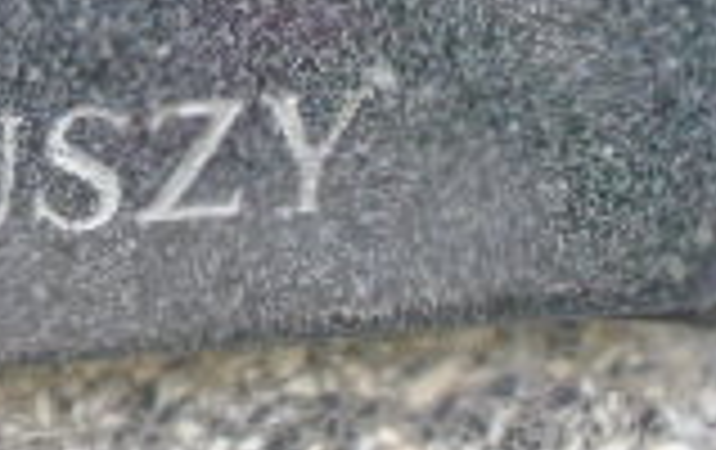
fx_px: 11807
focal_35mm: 604
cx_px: -432
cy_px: -513
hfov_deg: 3.5
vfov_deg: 2.2
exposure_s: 1/125
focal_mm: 25
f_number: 4.7
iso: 400
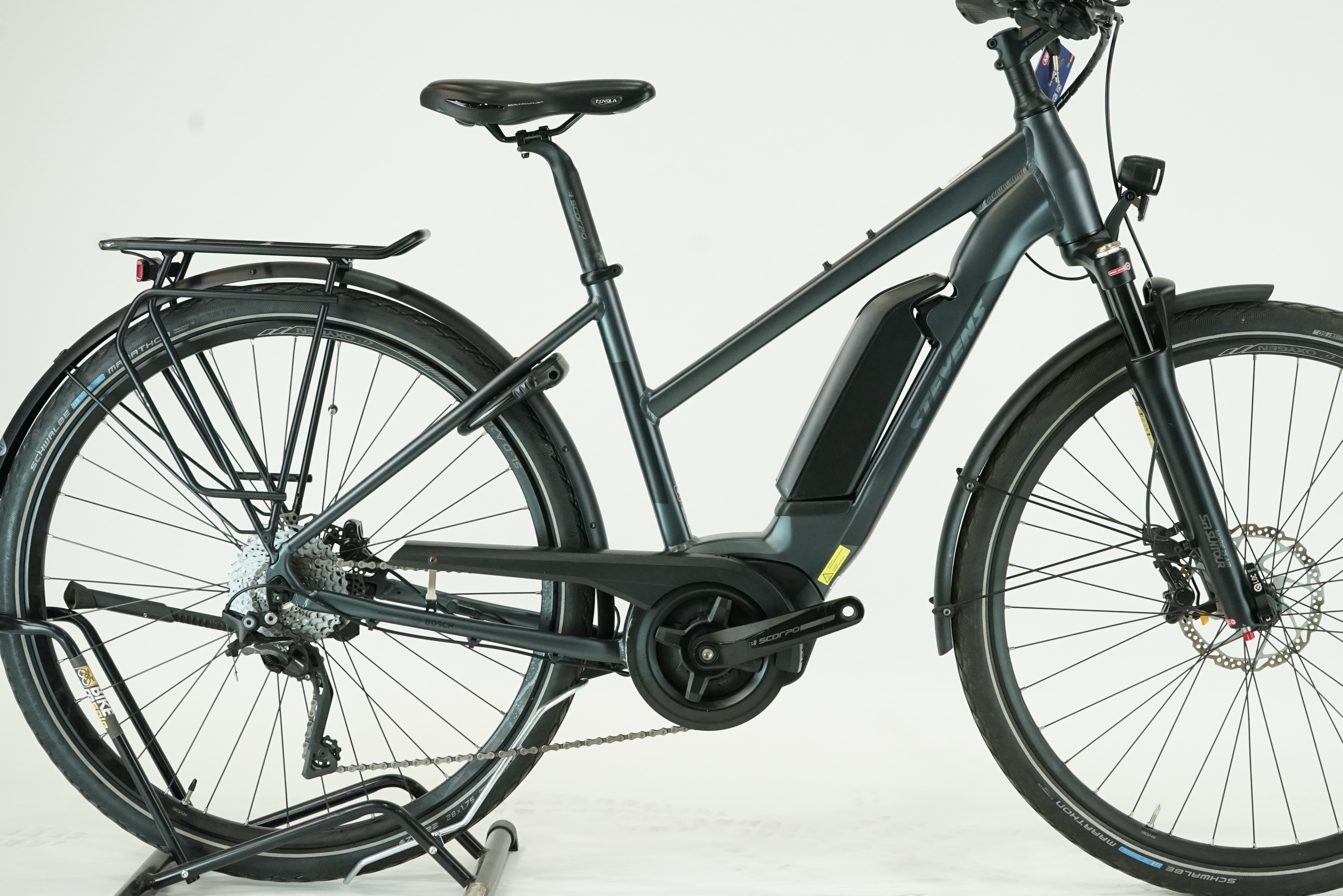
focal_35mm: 66
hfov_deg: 30.5
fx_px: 2462
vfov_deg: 20.6
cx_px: 771
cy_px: 380
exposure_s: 1/200
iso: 2500
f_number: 7.1
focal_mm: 54
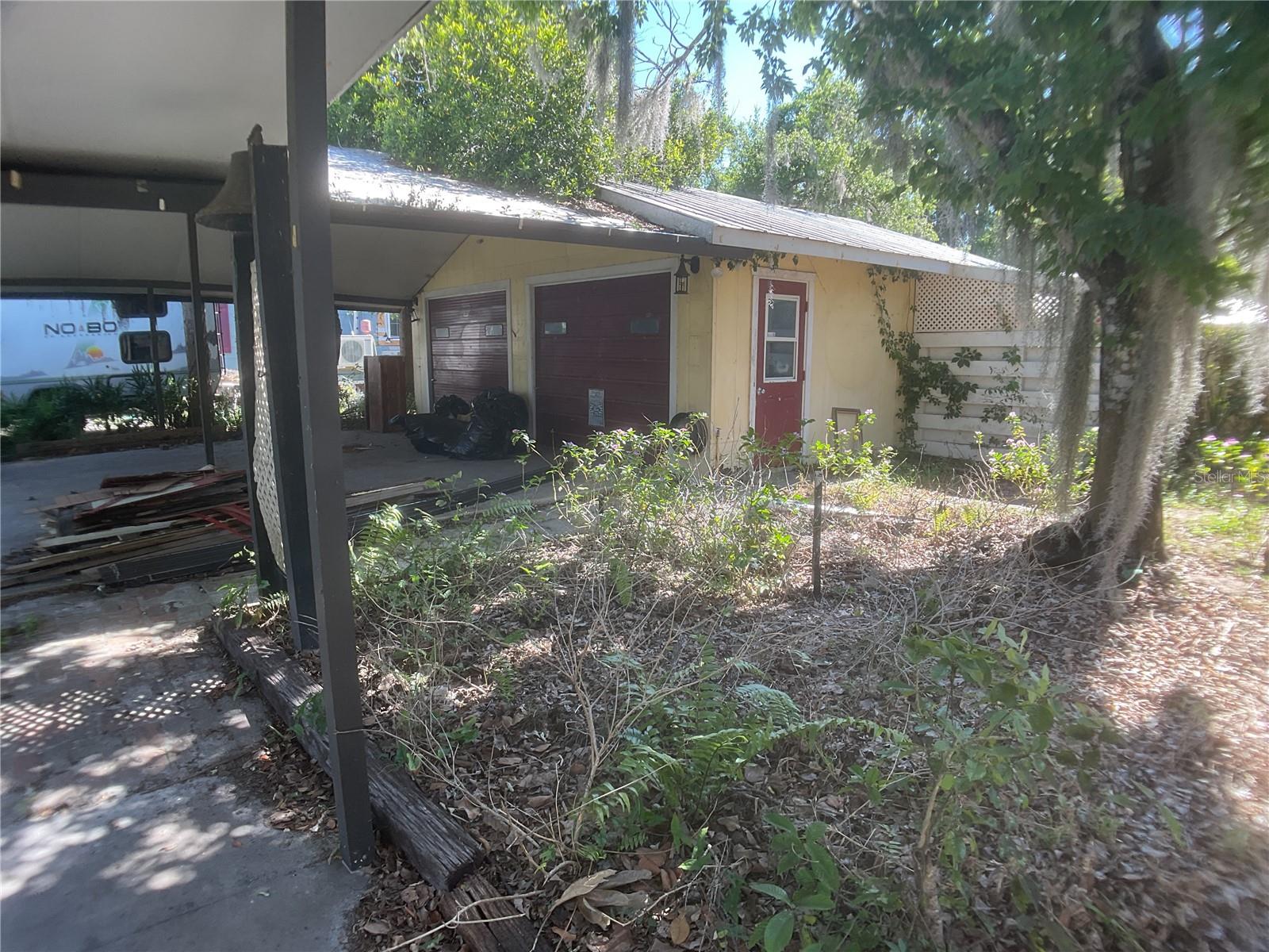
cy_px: 476
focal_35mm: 29
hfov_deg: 61.7
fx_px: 1063
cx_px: 634
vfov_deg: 48.2
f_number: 1.8
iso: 16
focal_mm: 3
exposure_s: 1/120
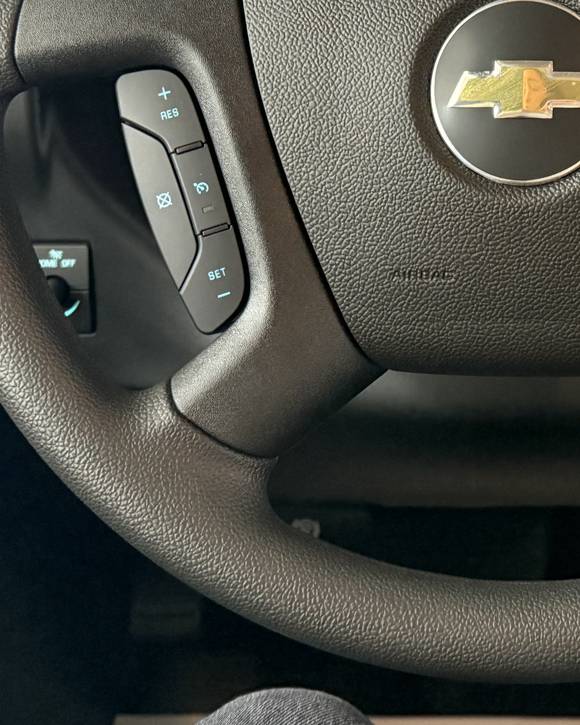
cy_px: 60
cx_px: 515
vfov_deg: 27.6
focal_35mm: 66
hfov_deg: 22.6
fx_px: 1416
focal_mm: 6.76
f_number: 1.78
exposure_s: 1/40
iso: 640
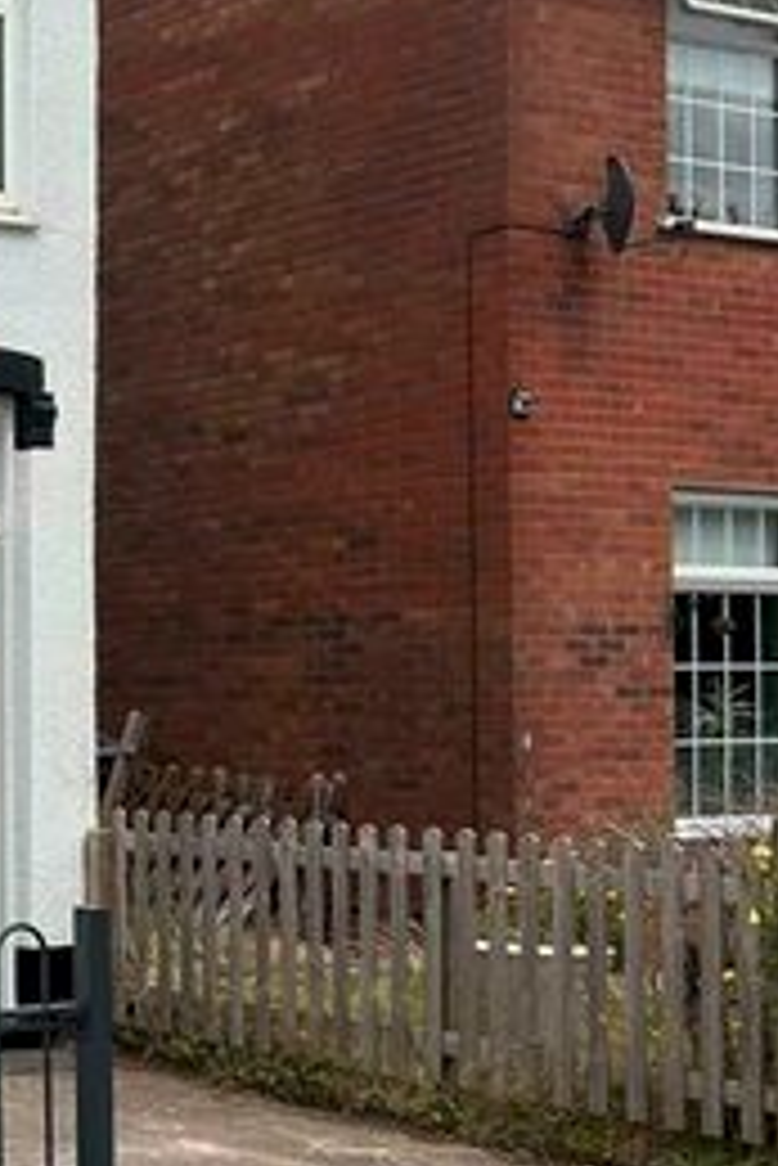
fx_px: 2363
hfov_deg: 16.7
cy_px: 628
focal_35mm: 73
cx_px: -436
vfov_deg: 27.7
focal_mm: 5.7
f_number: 1.5
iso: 50
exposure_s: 1/4444
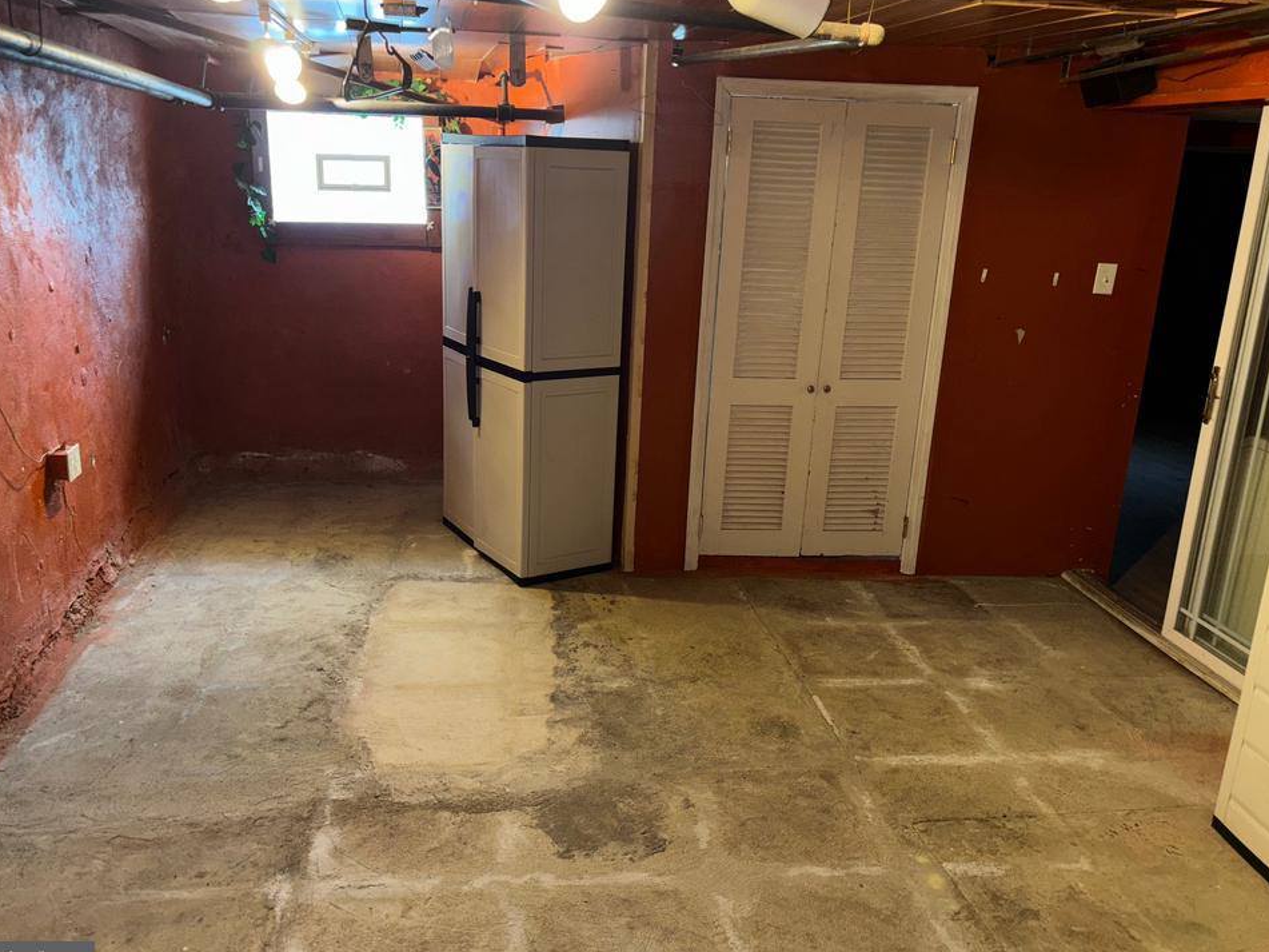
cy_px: 483
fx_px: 1026
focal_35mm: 28
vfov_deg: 49.7
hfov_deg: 63.4
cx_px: 611
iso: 80
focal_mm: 5.96
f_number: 1.6
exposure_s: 1/7
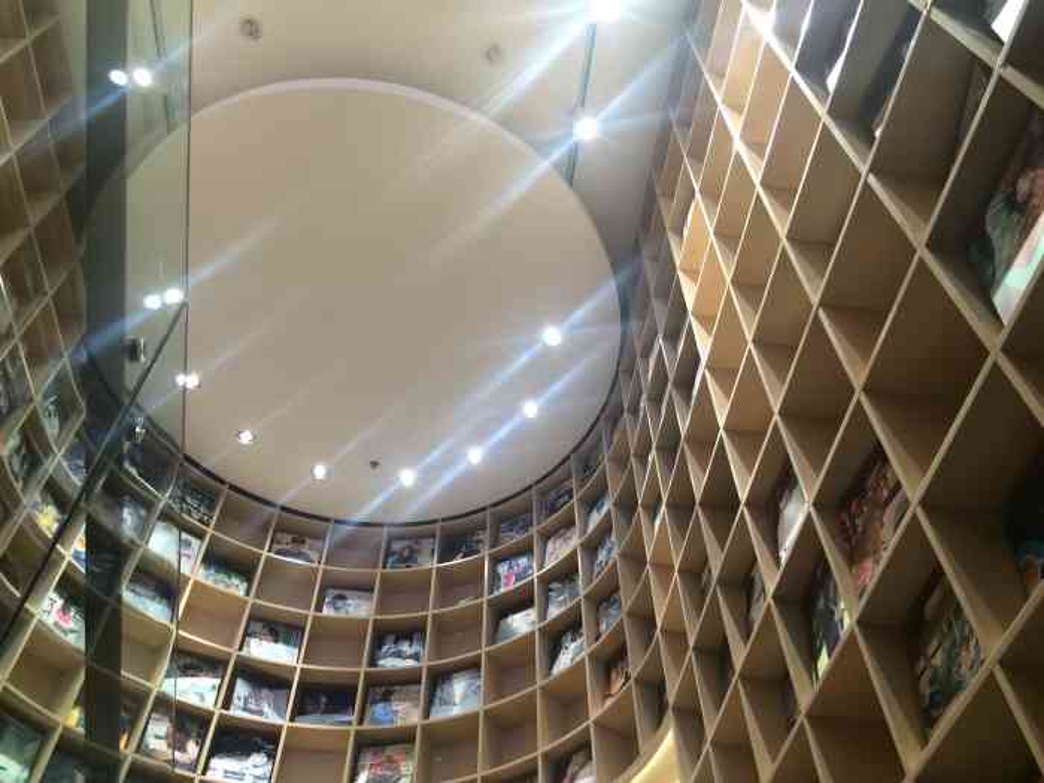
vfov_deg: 48.2
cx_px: 522
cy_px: 392
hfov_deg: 61.7
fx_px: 875
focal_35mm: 29
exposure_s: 1/33
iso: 40
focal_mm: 4.15
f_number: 2.2
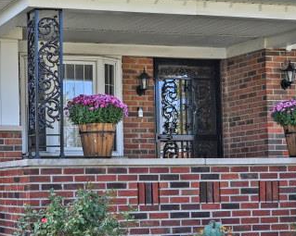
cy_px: 141
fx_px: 850
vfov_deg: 15.8
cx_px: 37
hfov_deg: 19.5
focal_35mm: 97
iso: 125
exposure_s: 1/250
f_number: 5.6
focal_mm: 22
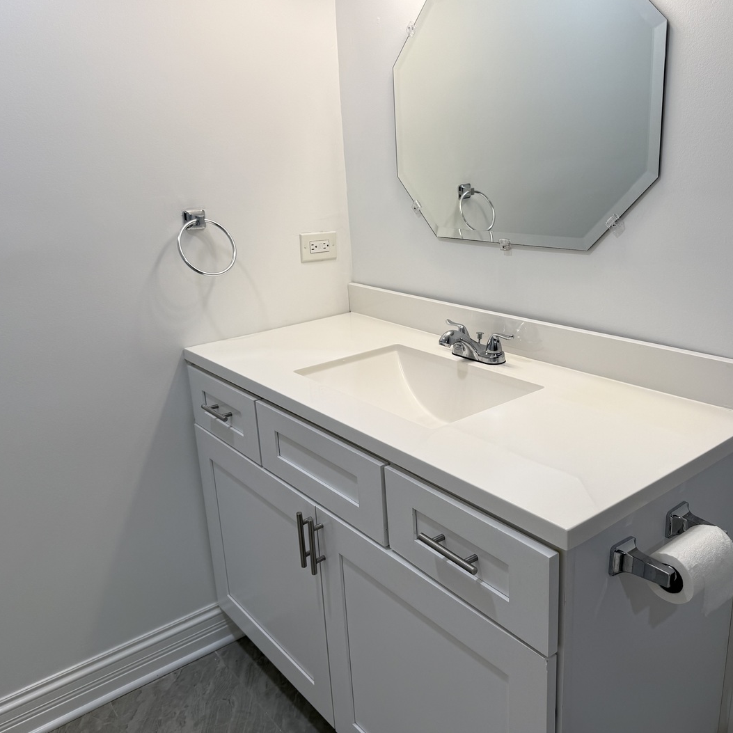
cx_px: 393
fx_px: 695
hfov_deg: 55.6
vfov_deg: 55.6
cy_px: 358
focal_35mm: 29
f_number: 1.78
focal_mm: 6.76
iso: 50
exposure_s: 1/145
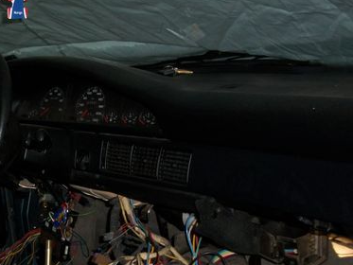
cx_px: 81
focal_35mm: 60
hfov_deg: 31.5
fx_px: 612
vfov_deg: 24.1
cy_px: 206
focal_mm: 6.3
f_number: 3.1
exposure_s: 1/125
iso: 200
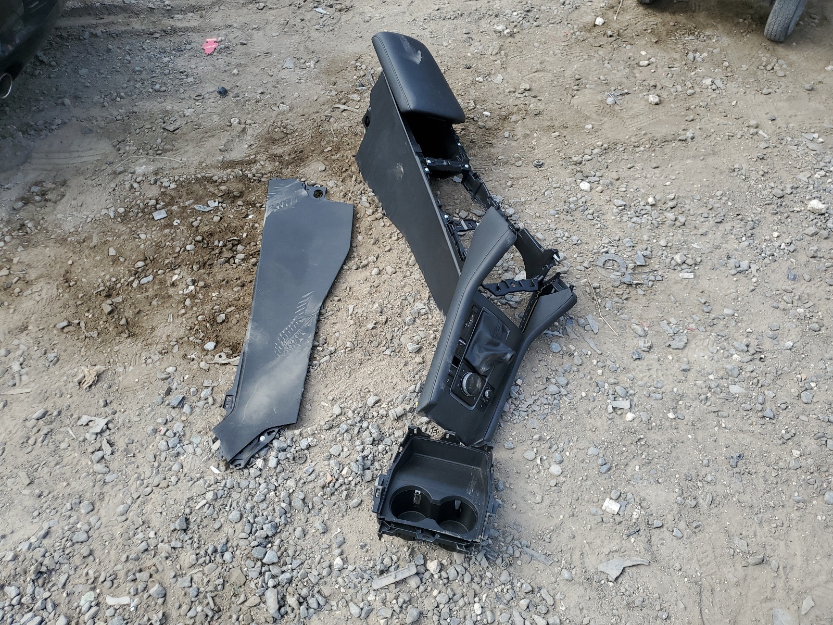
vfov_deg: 53.1
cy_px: 312
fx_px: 626
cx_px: 416
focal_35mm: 26
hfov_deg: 67.3
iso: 50
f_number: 1.5
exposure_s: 1/1000
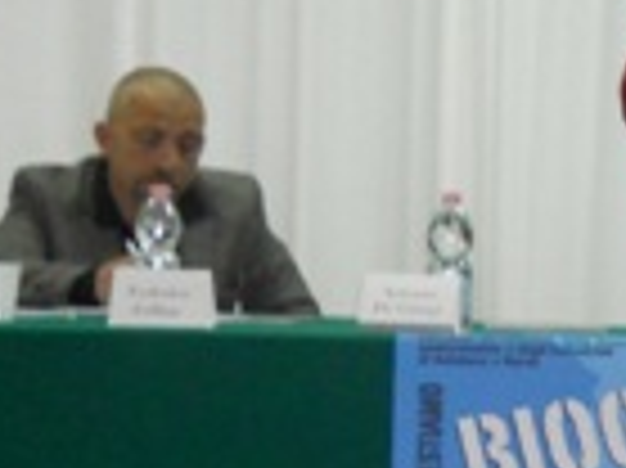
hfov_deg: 13.2
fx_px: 2493
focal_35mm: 138
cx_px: 1031
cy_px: 328
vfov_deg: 10.7
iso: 320
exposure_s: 1/25
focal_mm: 5.8
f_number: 3.5
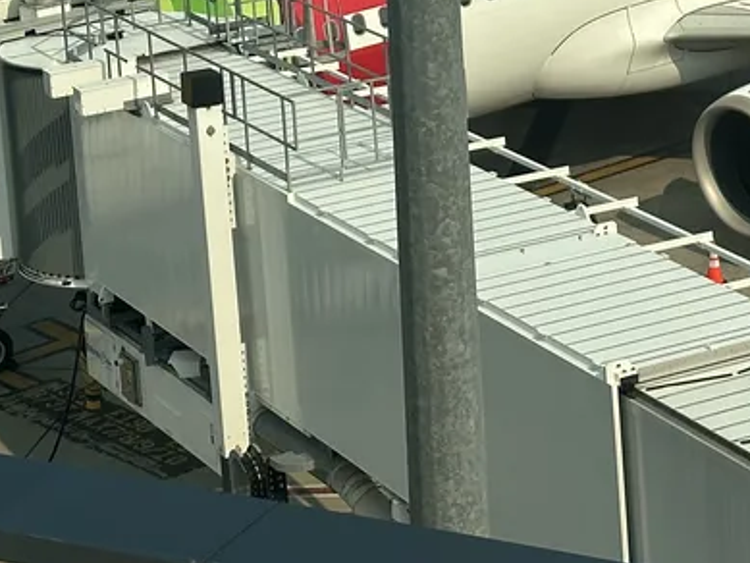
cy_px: -141
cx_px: 748
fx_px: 3208
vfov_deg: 9.9
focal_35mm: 148
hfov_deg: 13.2
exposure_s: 1/5000
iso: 64
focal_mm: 6.86
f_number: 1.78
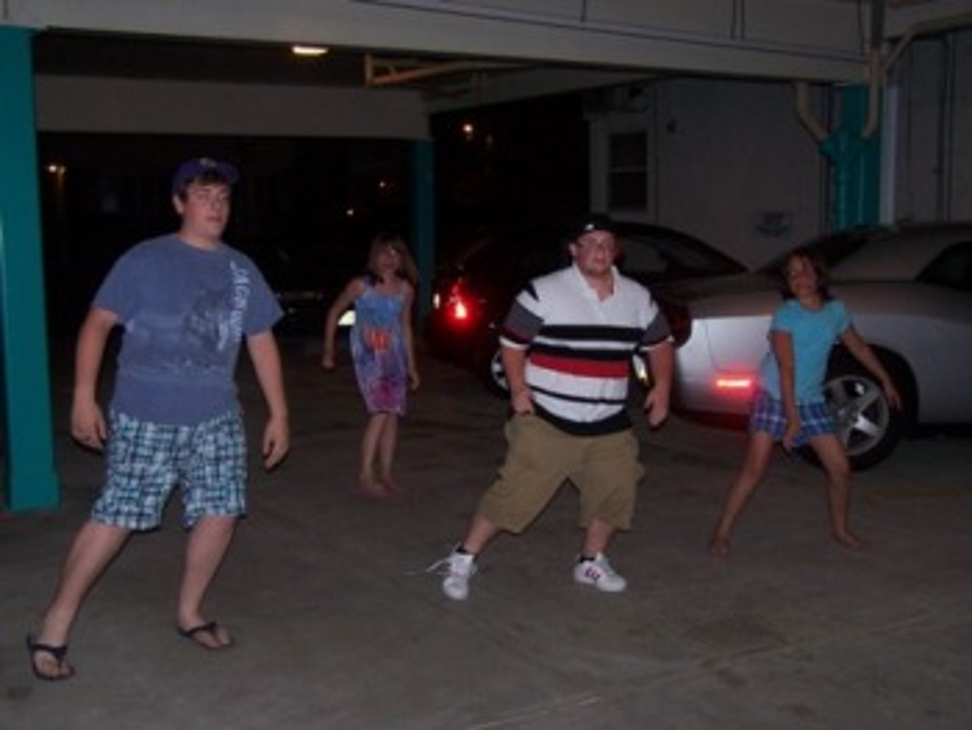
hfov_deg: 46.8
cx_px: 486
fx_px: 1124
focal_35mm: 40
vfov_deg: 36.0
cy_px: 365
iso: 140
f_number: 2.8
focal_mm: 6.7
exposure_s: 1/60
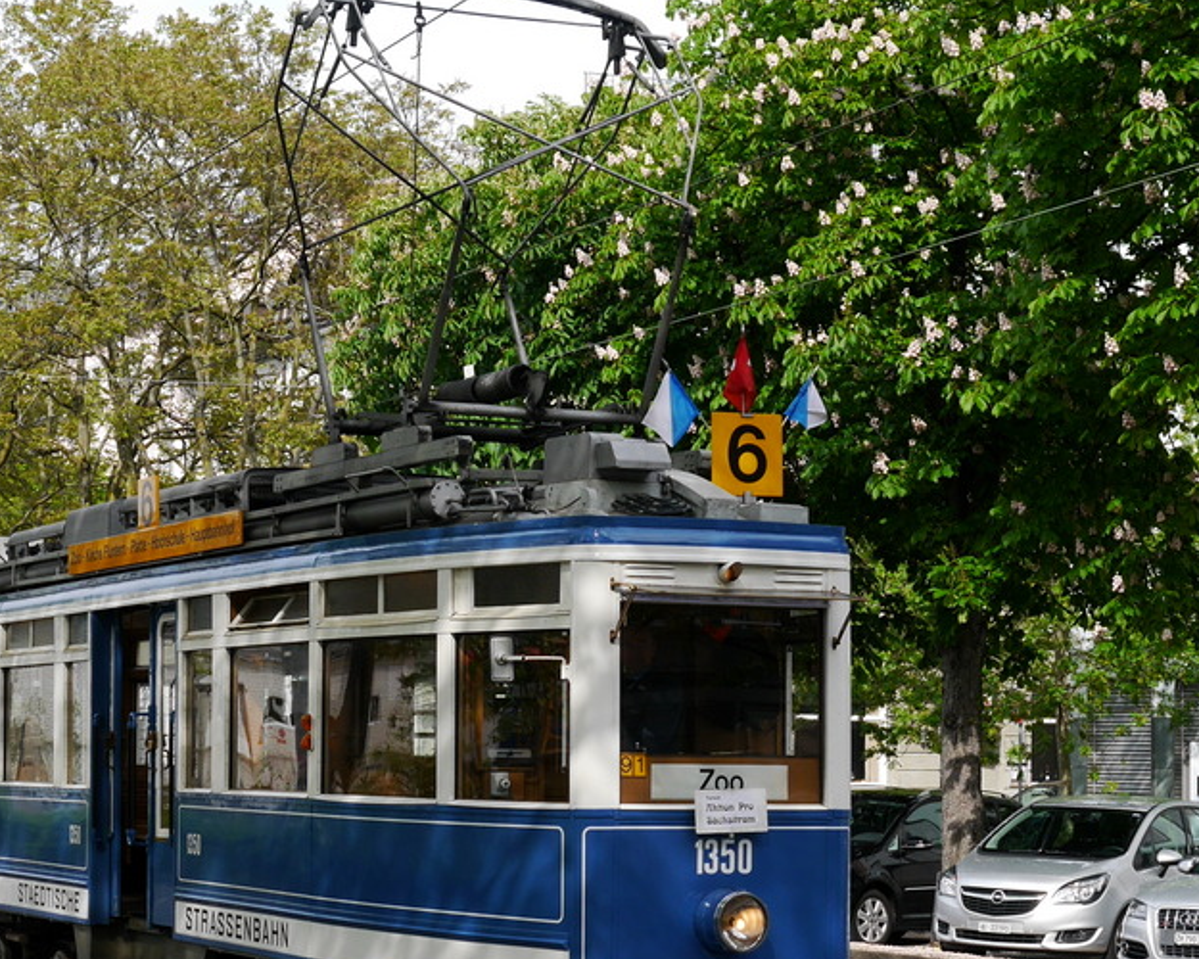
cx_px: 347
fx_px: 3194
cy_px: 654
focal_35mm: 90
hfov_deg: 21.1
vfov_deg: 17.0
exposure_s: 1/250
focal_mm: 24
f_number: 7.1
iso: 160
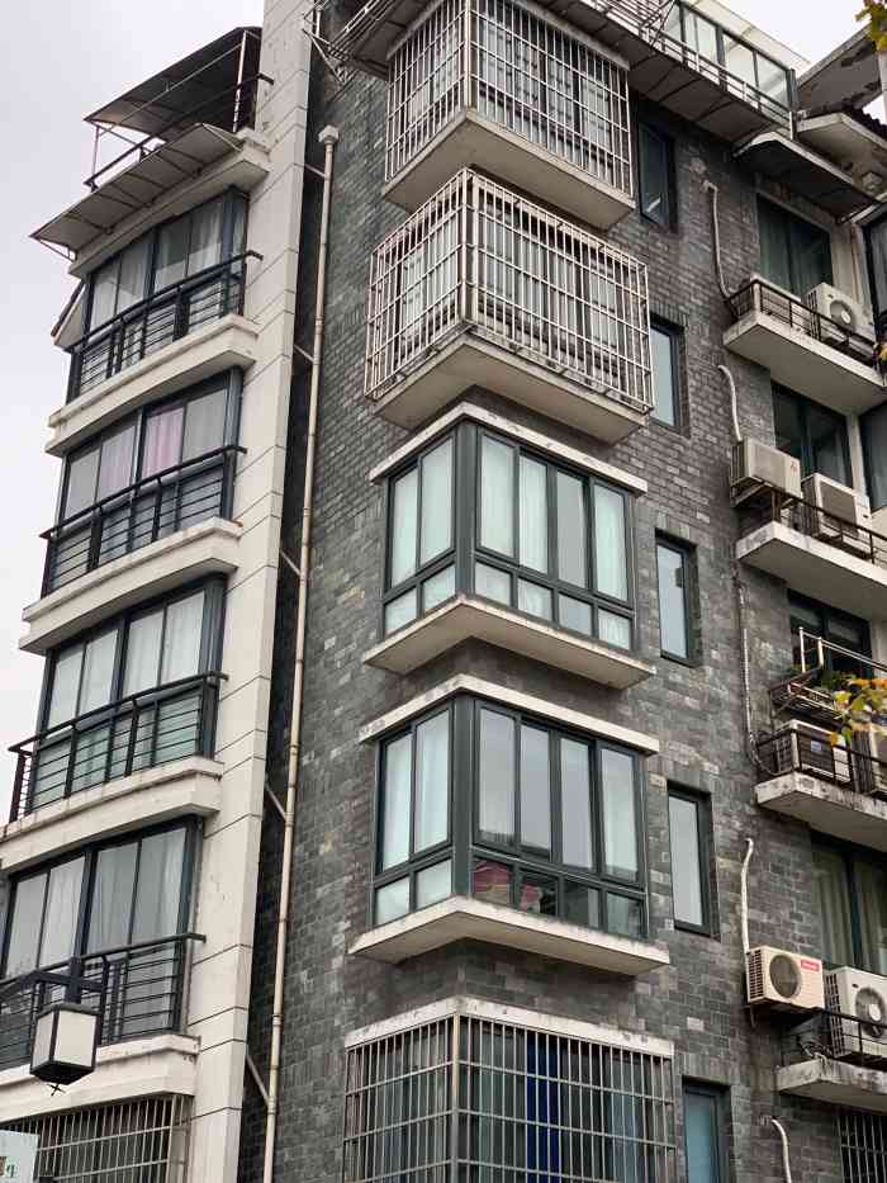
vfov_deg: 36.8
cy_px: 592
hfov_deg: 28.0
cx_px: 444
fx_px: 1776
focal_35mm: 52
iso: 80
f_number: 2.4
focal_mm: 6
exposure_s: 1/122
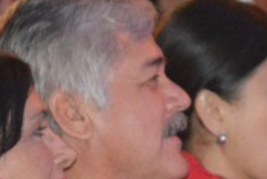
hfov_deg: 2.1
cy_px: 256
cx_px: 256
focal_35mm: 966
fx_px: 7170
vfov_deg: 1.4
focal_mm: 110
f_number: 4.5
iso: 3200
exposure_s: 1/60
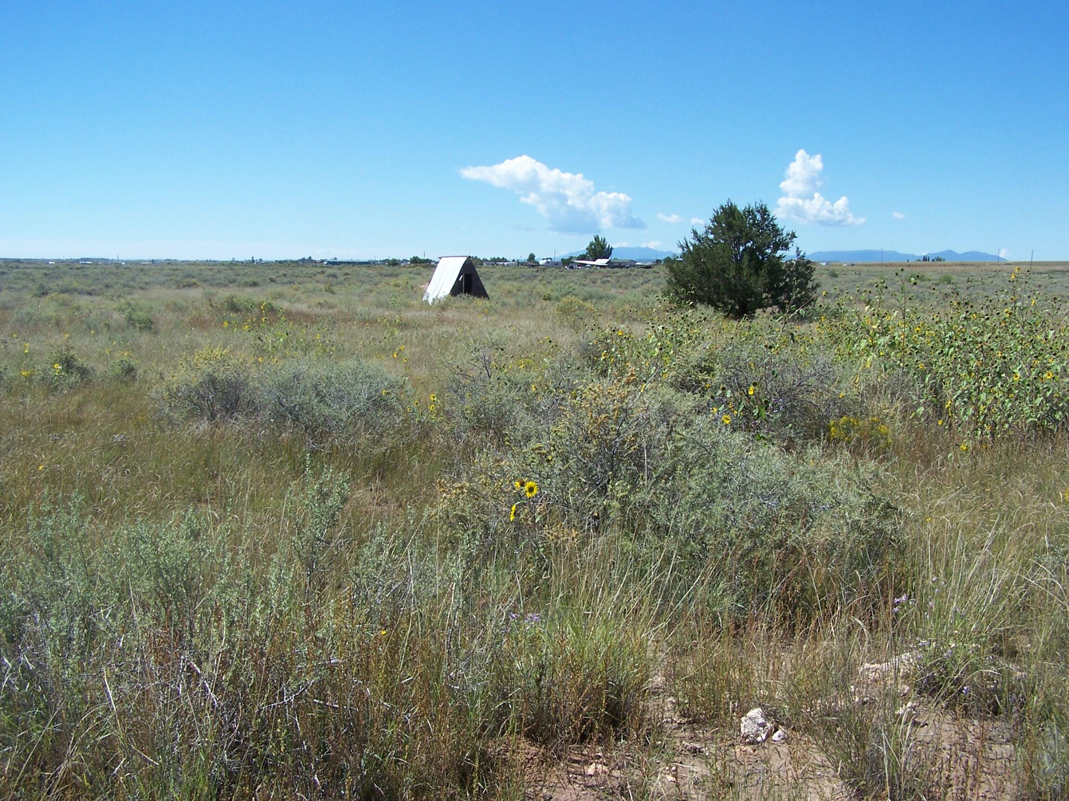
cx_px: 534
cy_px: 400
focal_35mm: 38
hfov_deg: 49.0
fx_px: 1174
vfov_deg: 37.7
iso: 80
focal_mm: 6.3
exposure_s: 1/750
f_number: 4
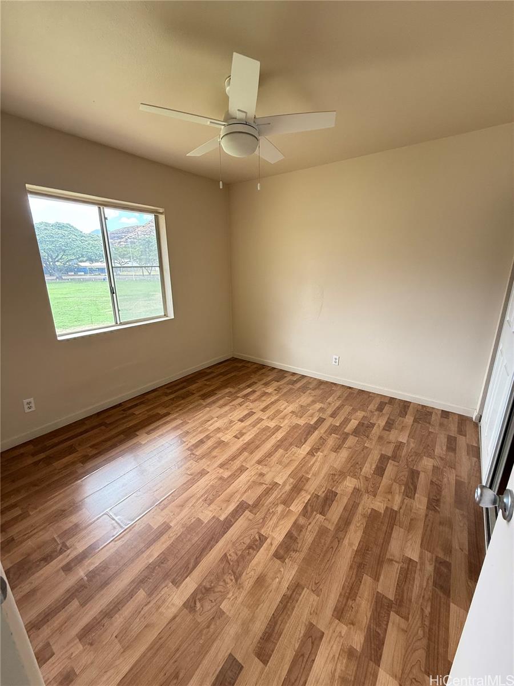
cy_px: 343
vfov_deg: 102.1
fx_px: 277
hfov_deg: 85.7
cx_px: 257
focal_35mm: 14
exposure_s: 1/99
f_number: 2.2
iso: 200
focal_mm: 2.22
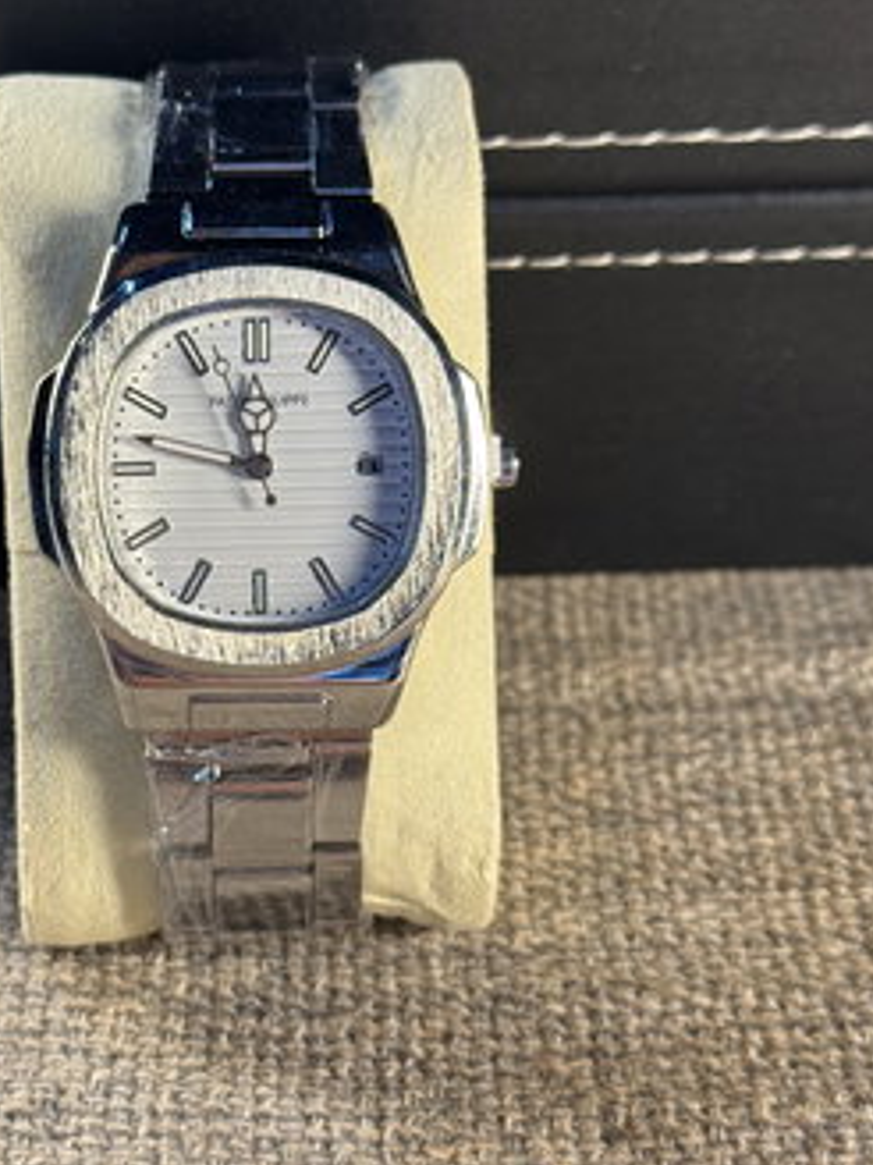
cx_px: 202
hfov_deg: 18.8
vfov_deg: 25.0
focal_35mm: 78
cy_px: 620
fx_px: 2623
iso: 80
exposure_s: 1/91
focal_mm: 6.76
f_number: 1.78
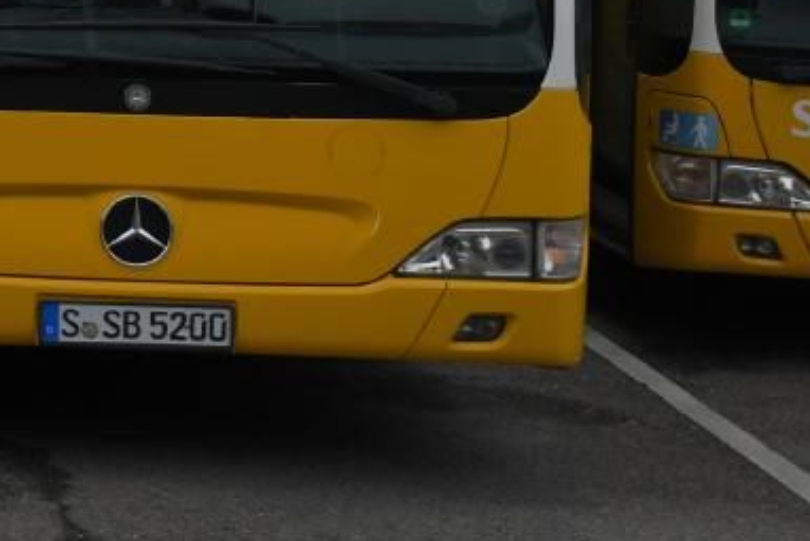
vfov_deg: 9.8
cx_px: -456
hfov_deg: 14.0
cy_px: -262
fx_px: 3061
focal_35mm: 136
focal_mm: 27
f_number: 5
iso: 400
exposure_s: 1/1250
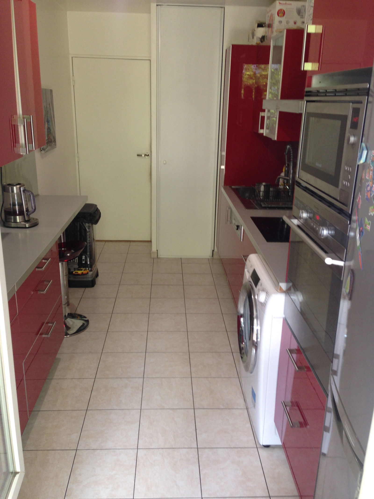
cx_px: 187
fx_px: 475
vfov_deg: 55.4
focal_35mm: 33
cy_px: 250
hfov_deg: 42.9
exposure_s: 1/20
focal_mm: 4.12
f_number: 2.4
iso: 80
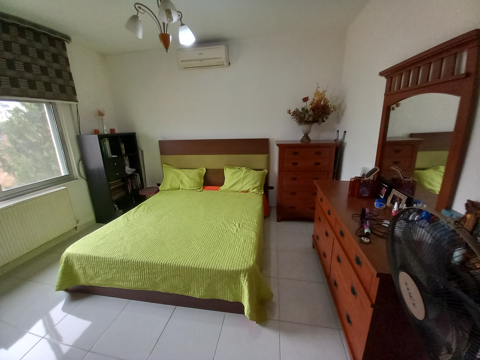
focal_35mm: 13
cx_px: 240
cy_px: 180
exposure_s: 1/30
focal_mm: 1.13
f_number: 2.2
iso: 160
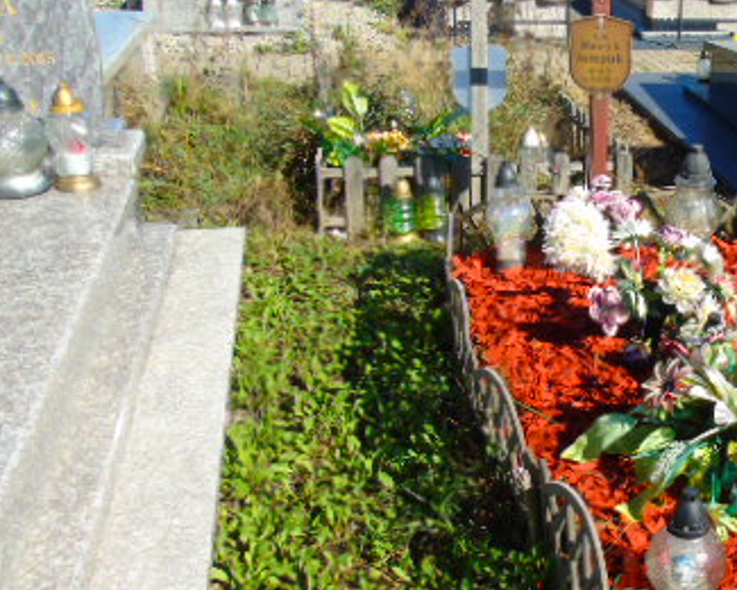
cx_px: 712
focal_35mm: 48
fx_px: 1047
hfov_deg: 35.6
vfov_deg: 31.4
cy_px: 286
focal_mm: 4.4
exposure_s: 1/640
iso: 80
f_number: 3.4
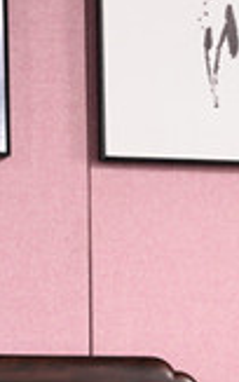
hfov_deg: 4.8
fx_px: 2759
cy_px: 562
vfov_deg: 7.8
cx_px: 598
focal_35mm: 265
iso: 125
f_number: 11
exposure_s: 1/125
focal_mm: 50
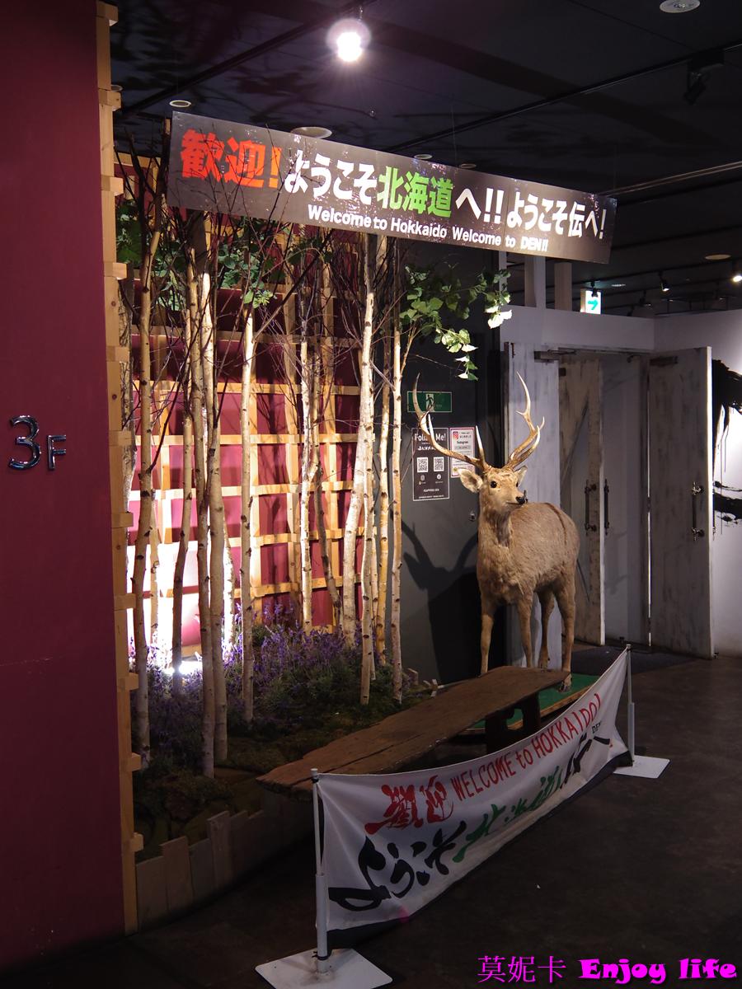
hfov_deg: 36.8
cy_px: 494
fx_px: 1115
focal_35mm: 39
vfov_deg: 47.9
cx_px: 371
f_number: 1.9
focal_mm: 8.5
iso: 640
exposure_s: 1/60
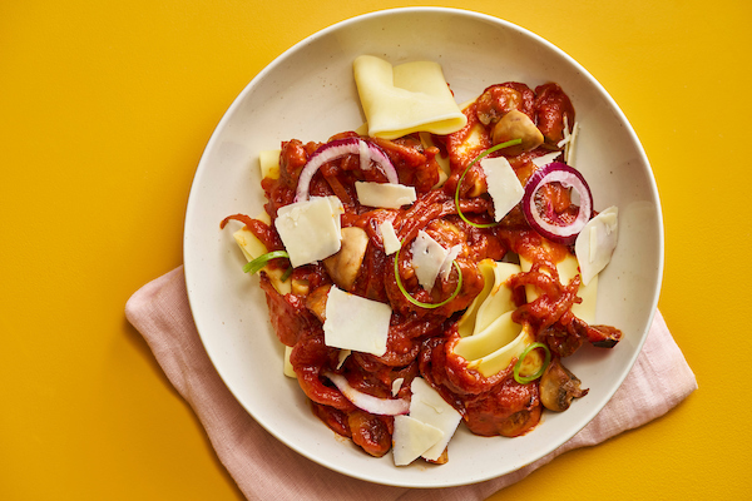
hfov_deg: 22.6
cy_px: 250
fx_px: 1880
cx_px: 376
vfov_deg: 15.2
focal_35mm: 90
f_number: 6.3
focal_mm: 90
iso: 250
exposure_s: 1/125
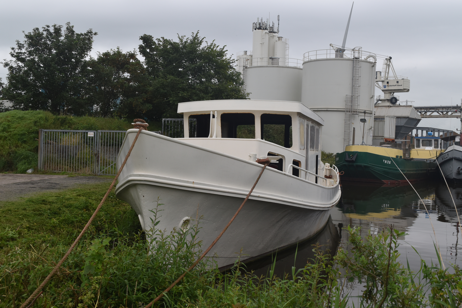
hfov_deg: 49.6
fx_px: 500
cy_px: 154
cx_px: 231
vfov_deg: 34.2
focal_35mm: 39
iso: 360
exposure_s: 1/250
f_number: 8
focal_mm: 26
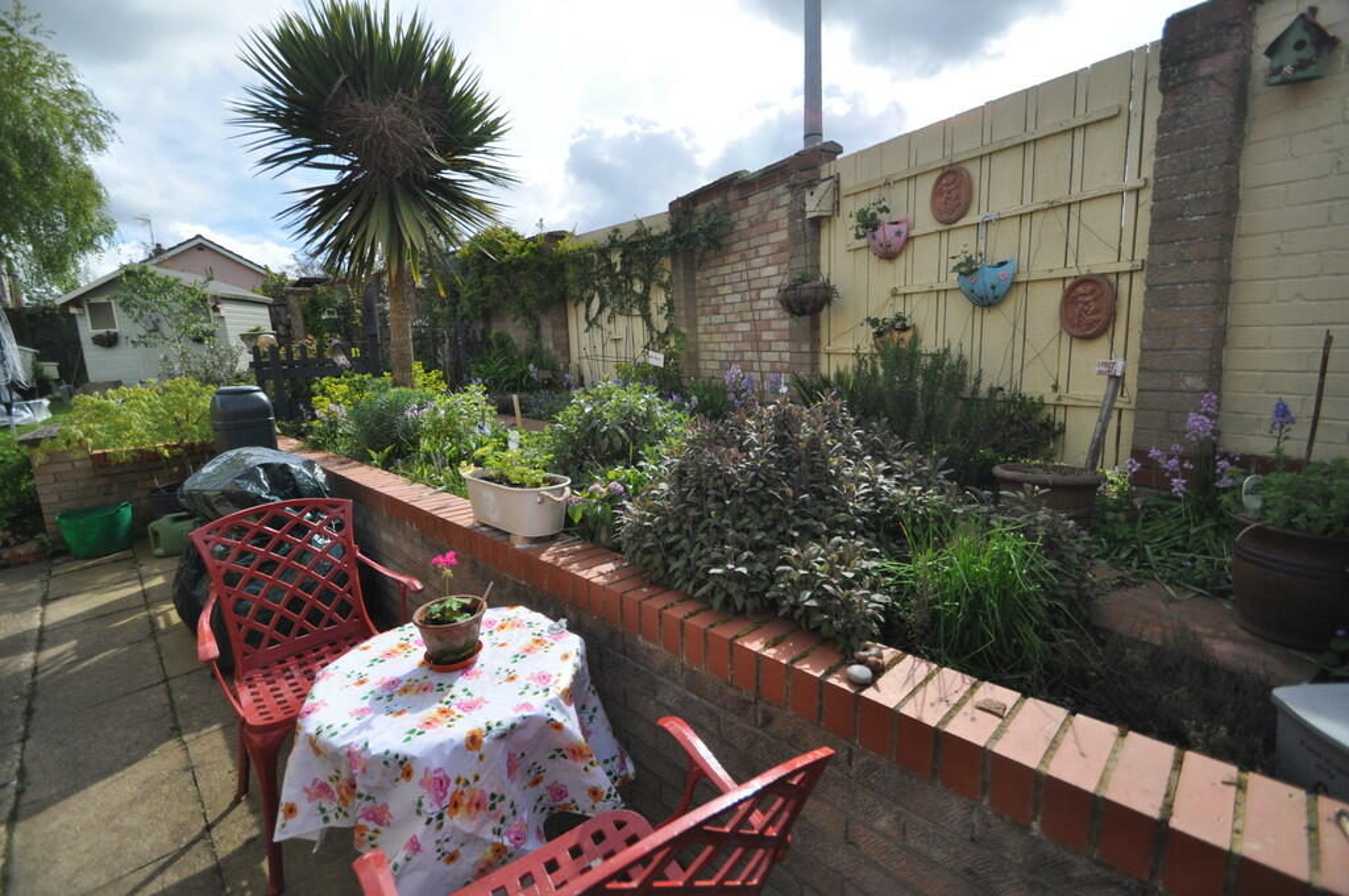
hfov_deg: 100.5
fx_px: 561
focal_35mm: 15
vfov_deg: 77.2
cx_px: 674
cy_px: 448
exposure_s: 1/4000
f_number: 3.5
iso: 400
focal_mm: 10
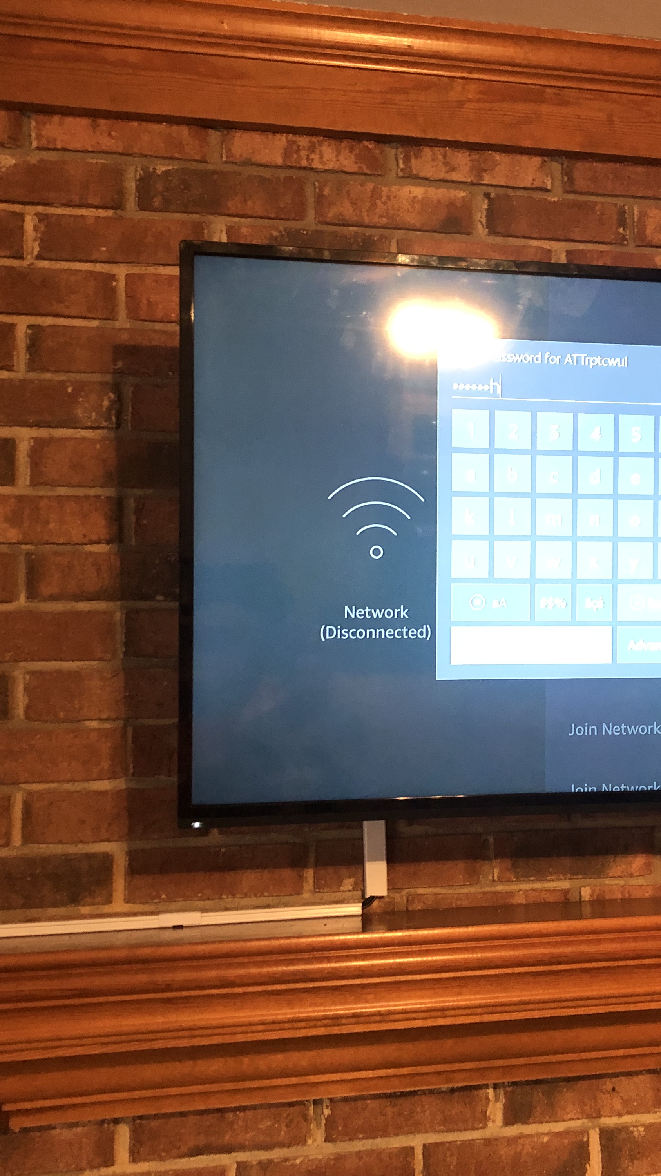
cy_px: 586
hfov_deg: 28.6
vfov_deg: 49.4
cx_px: 480
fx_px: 1278
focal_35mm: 41
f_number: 1.8
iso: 80
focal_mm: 4
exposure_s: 1/6
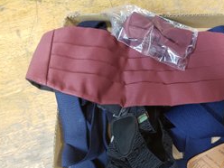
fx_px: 233
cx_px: 152
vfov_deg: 39.3
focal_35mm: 36
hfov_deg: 50.3
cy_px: 110
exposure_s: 1/24
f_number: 1.5
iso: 320
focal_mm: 4.3
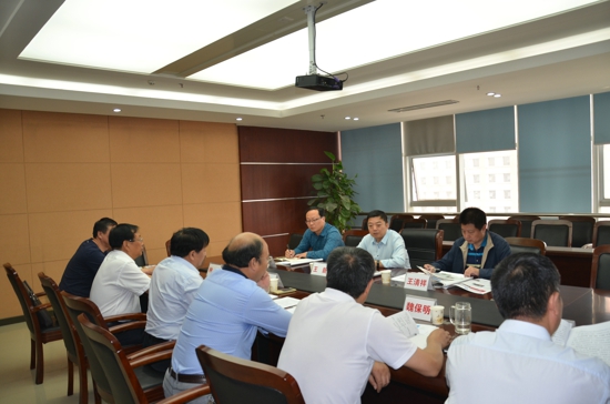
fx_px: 456
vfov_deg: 47.7
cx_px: 305
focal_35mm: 27
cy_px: 202
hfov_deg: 67.5
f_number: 3.5
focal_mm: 18
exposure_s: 1/100
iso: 400
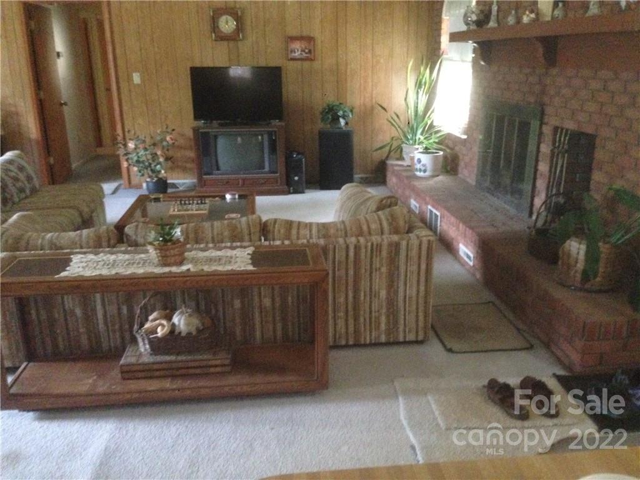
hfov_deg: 55.4
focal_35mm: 33
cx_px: 320
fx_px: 610
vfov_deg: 42.9
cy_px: 240
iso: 800
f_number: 2.4
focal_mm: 4.12
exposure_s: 1/15
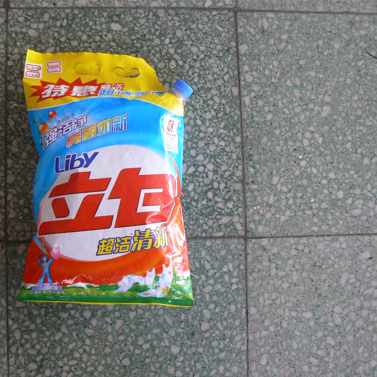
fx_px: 530
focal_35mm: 43
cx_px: 137
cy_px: 190
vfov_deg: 39.2
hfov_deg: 38.9
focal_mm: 6
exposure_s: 1/50
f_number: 2.8
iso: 80
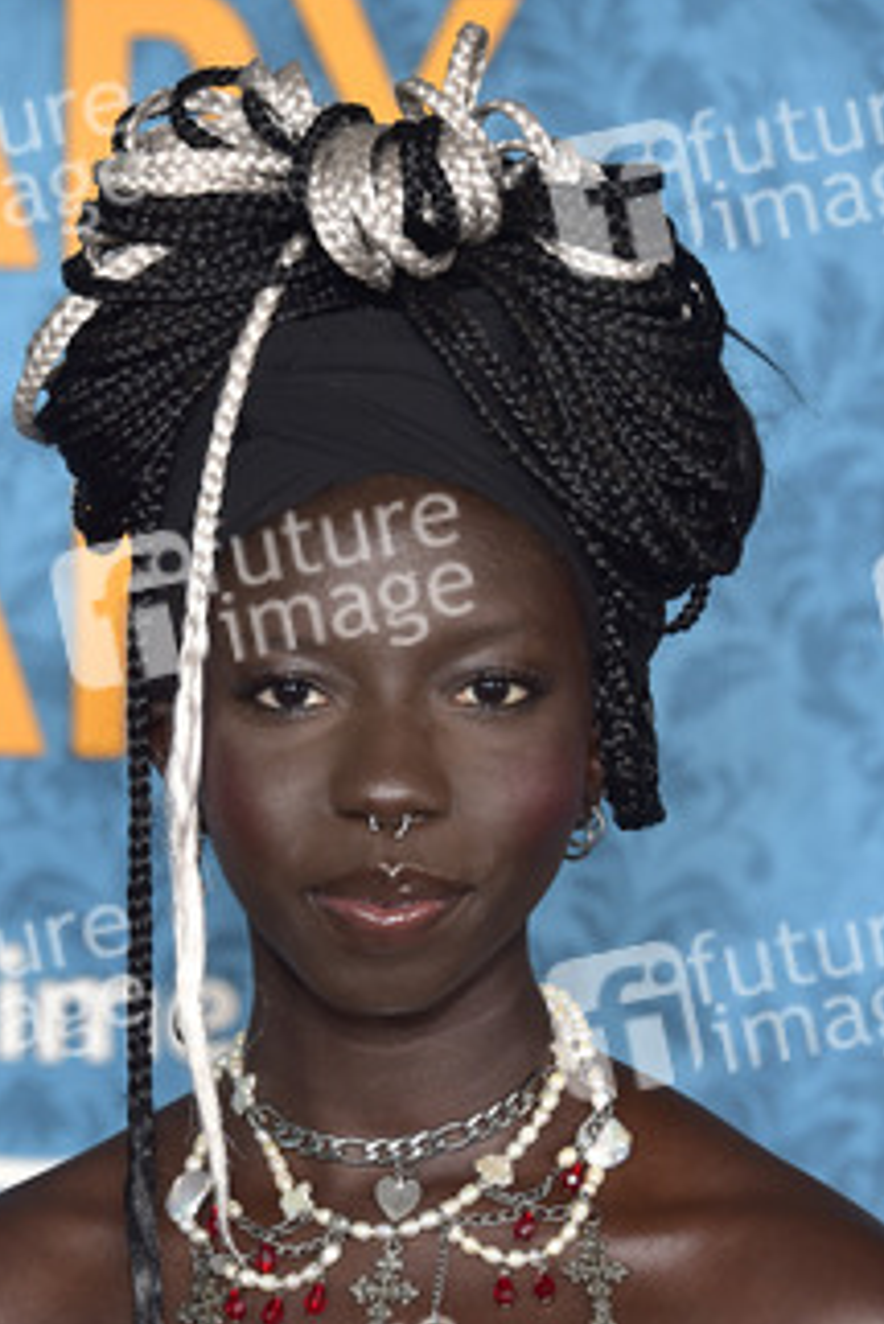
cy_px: 798
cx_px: 384
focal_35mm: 180
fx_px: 6622
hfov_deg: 7.6
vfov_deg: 11.4
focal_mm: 145
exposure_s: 1/200
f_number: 6.3
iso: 640
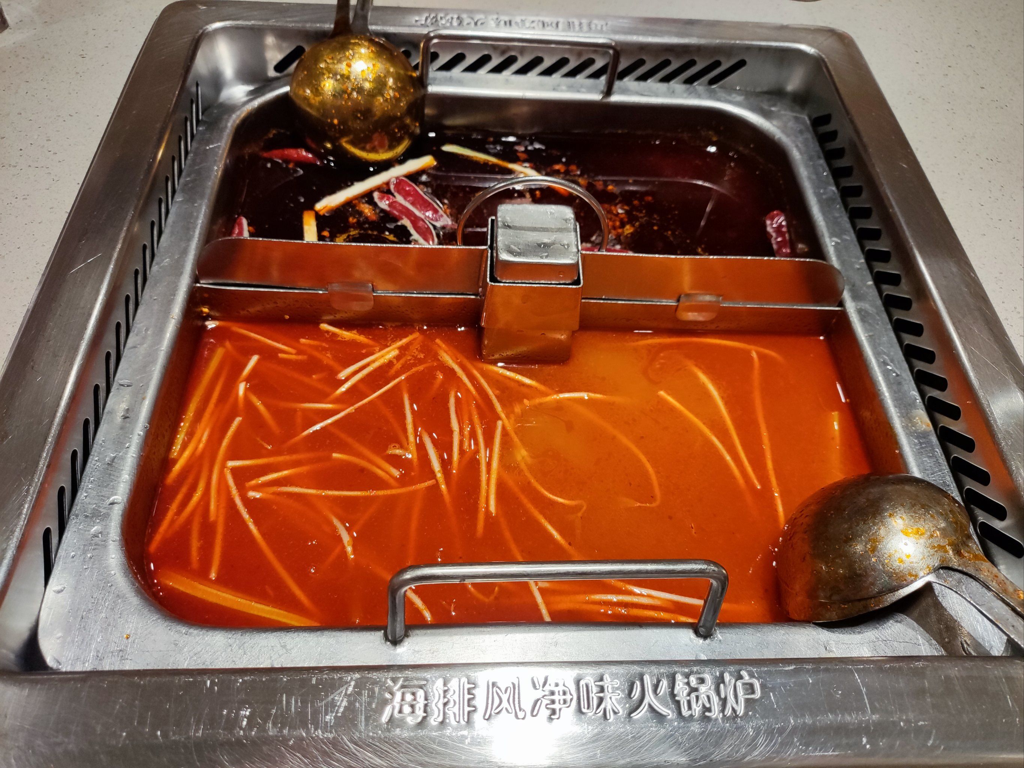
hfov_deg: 69.4
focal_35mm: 25
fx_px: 740
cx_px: 512
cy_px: 384
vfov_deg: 54.9
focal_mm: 4.71
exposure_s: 1/50
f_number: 1.79
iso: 116
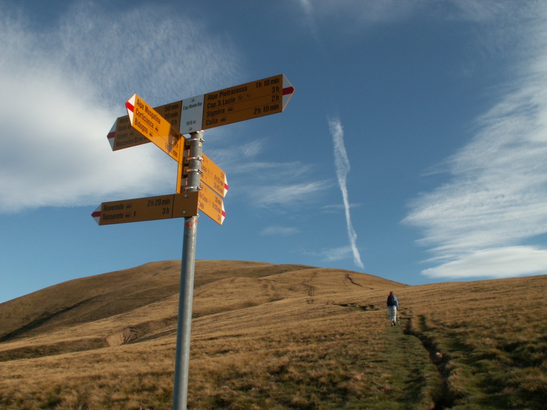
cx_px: 274
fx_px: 553
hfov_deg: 52.6
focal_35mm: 35
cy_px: 205
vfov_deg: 40.7
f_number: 6.3
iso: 50
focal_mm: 5.86
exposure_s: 1/200
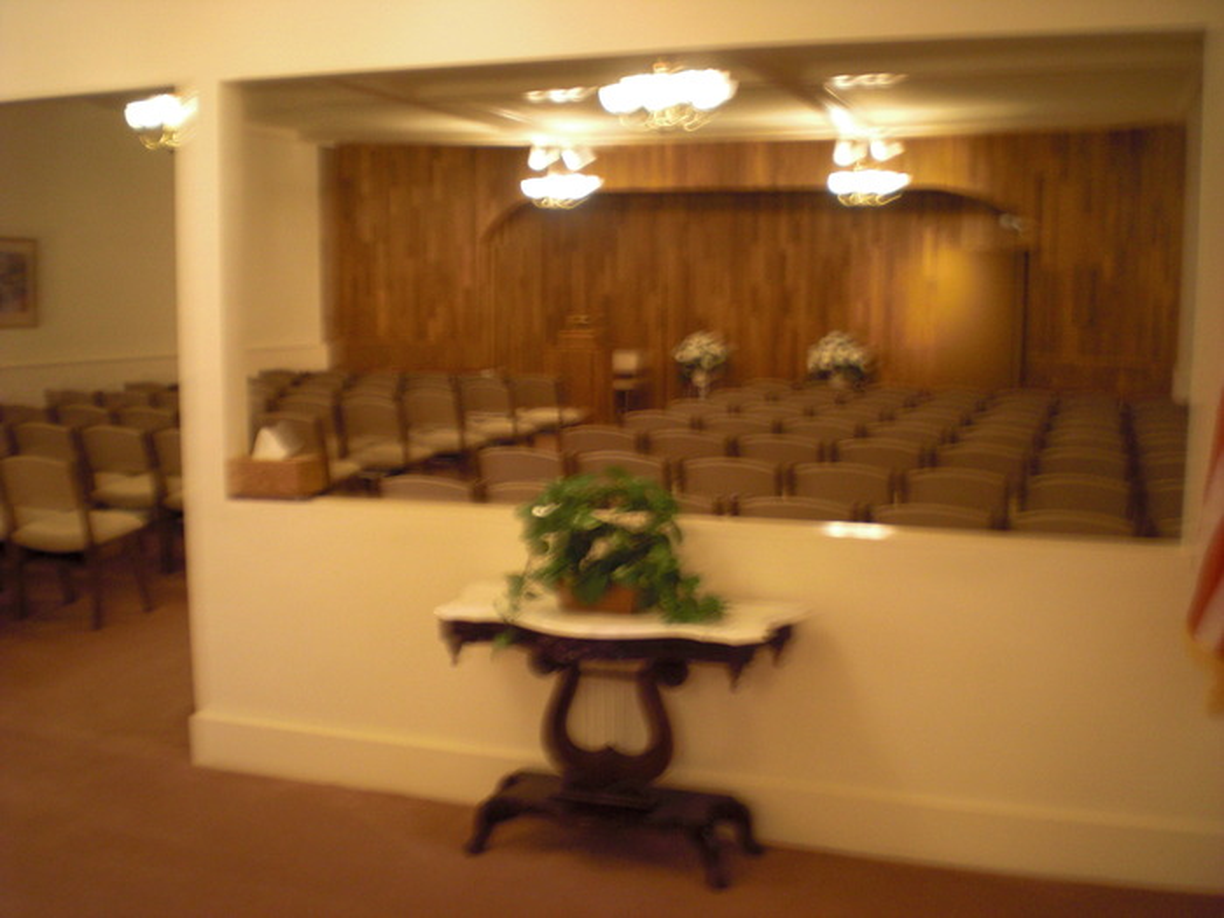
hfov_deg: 49.0
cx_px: 612
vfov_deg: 37.7
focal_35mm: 38
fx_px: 1344
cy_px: 459
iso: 200
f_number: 3.1
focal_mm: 6.3
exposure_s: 1/6
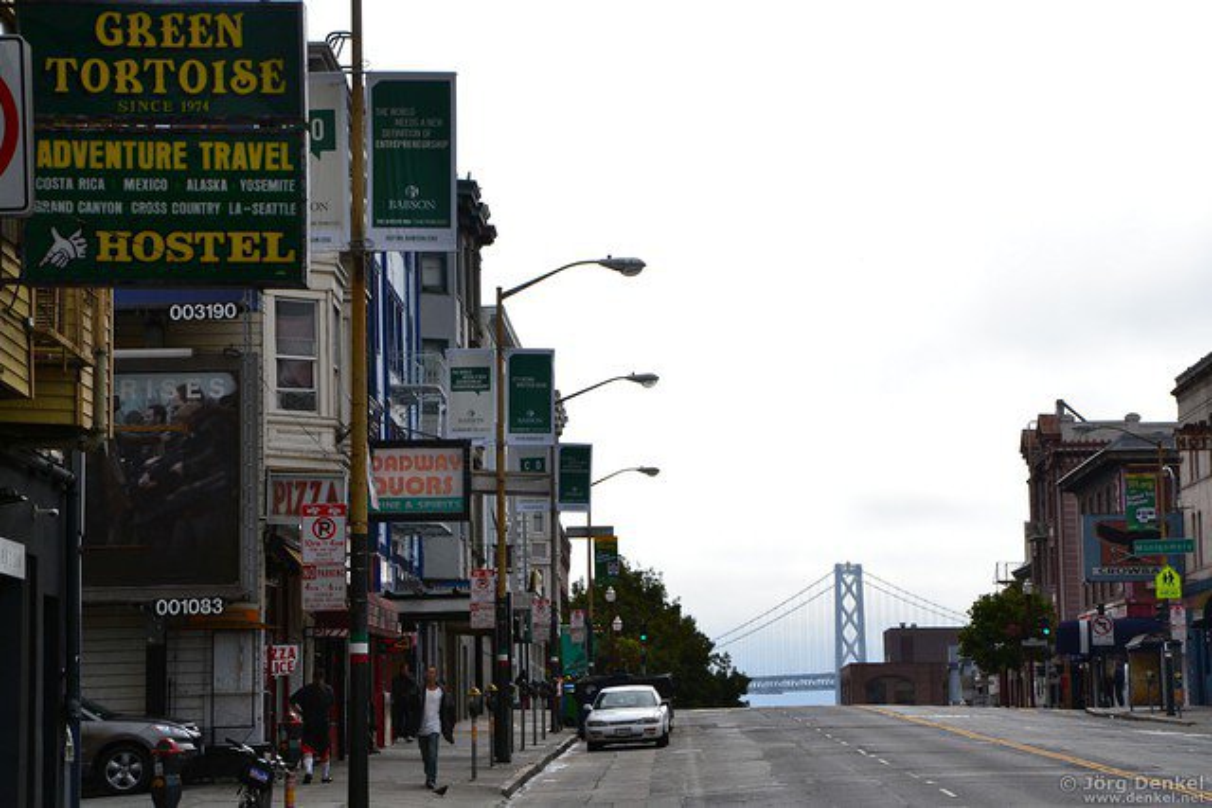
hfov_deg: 19.5
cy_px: 404
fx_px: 3536
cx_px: 606
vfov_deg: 13.0
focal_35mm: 105
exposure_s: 1/500
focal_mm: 70
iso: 280
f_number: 11
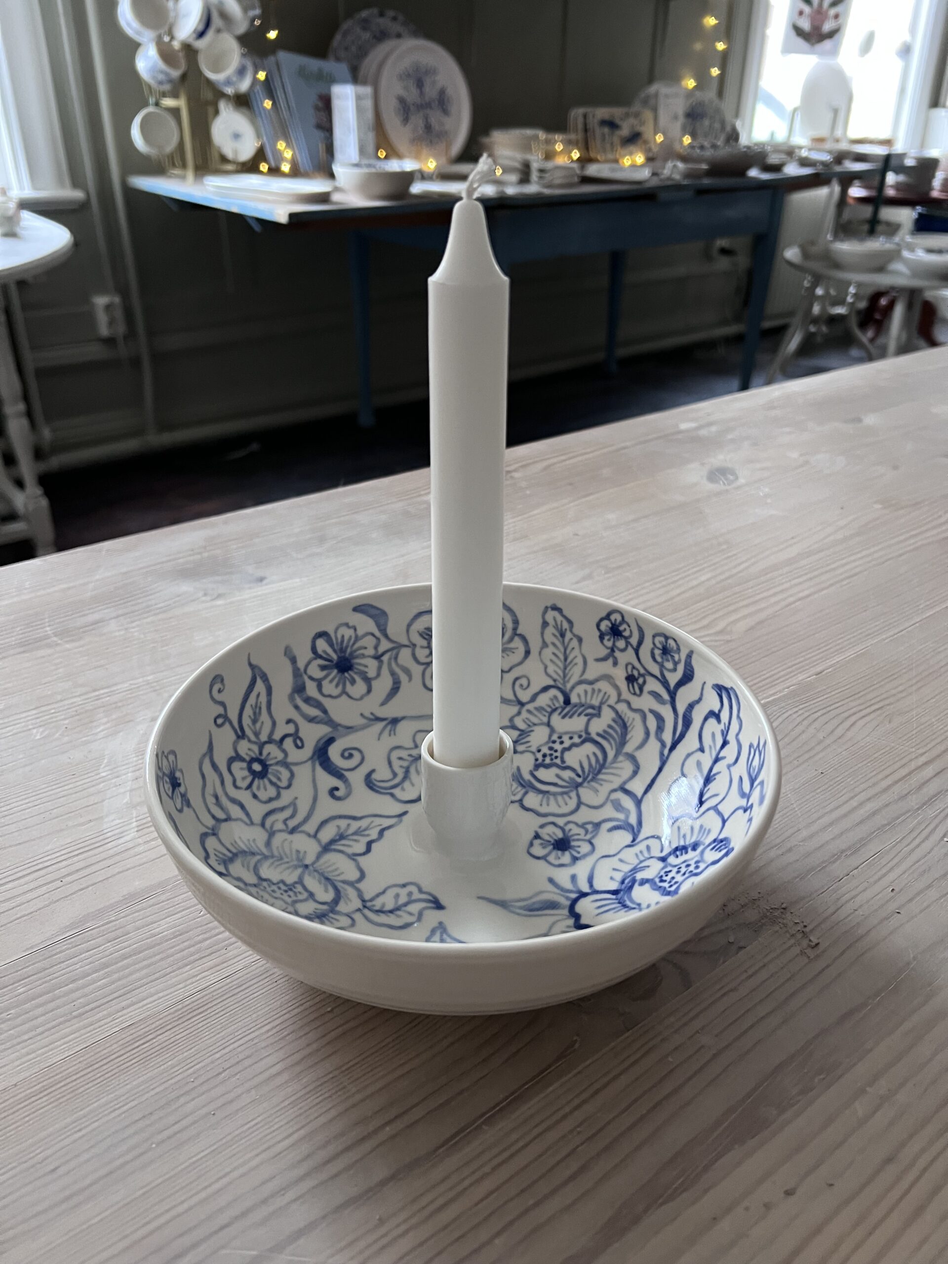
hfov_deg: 53.1
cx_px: 474
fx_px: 949
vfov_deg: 67.3
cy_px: 632
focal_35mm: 26
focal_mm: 5.7
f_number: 1.5
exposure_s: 1/60
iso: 400
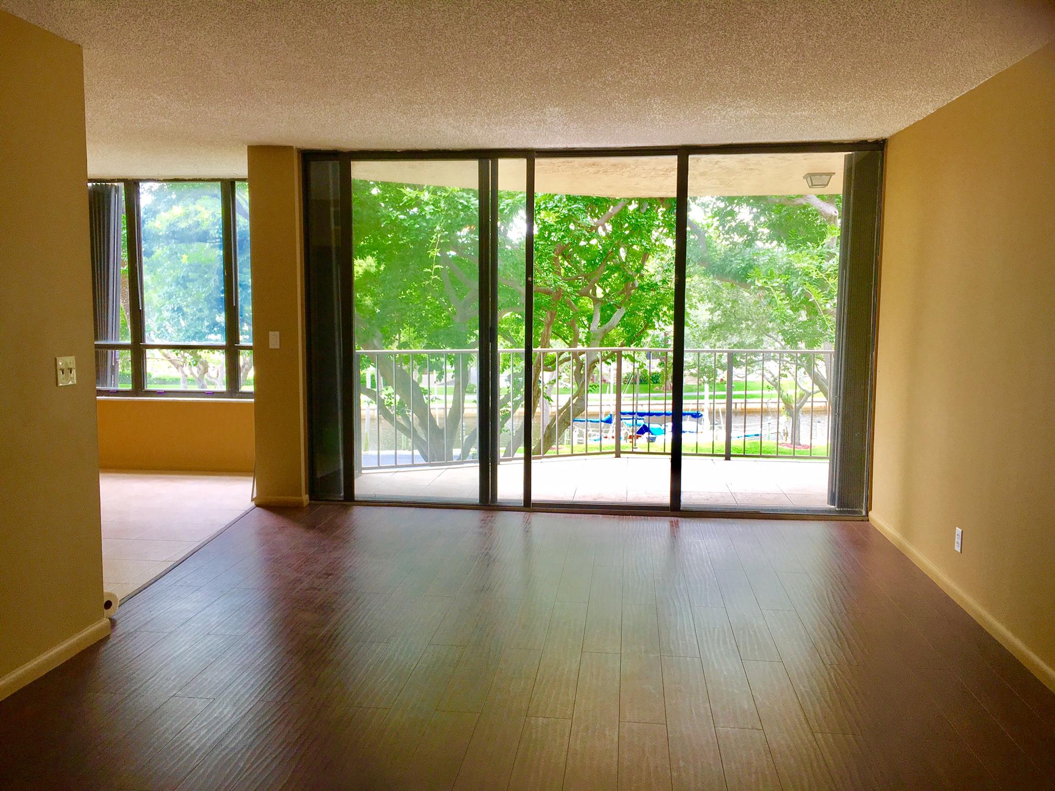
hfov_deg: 61.7
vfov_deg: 48.2
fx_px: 884
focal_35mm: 29
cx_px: 528
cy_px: 396
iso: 32
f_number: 2.2
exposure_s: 1/120
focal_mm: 4.15
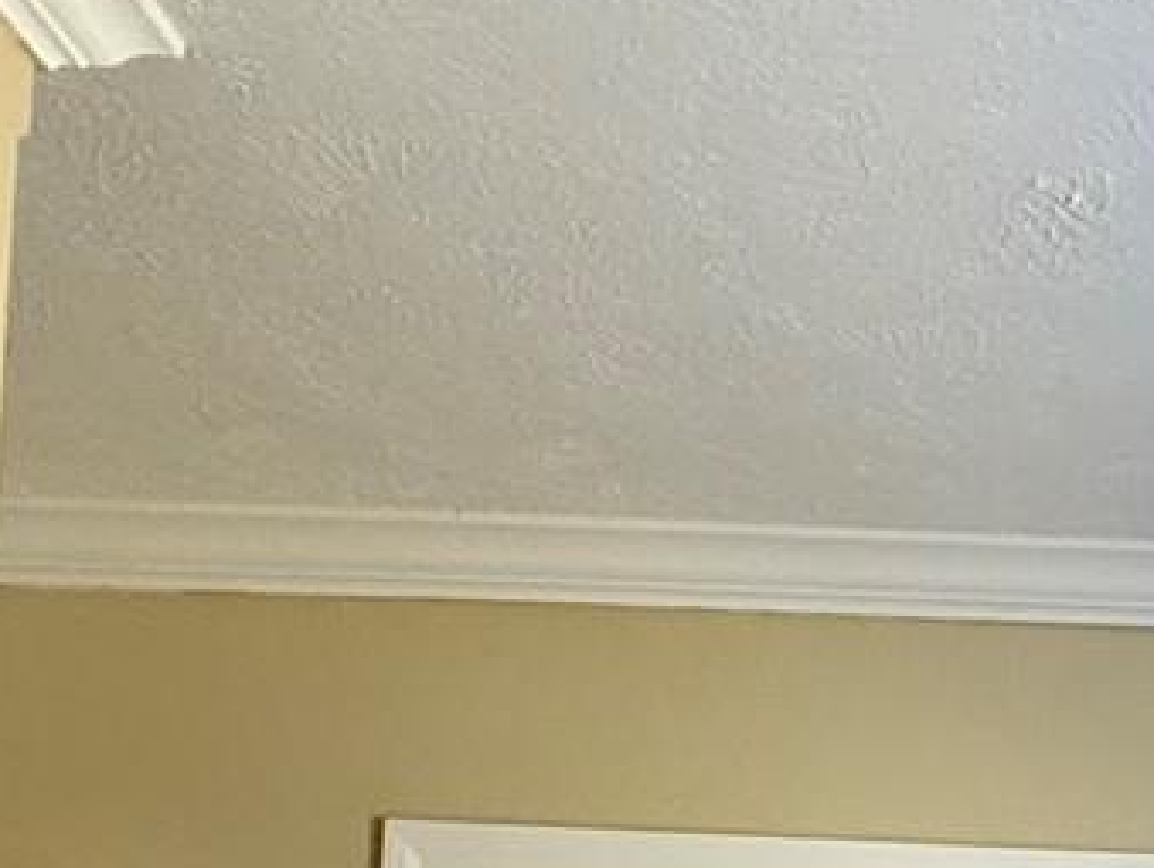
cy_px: 1501
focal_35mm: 66
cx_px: 1300
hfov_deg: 26.8
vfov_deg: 18.2
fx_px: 2203
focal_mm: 2.22
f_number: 2.2
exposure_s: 1/60
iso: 500
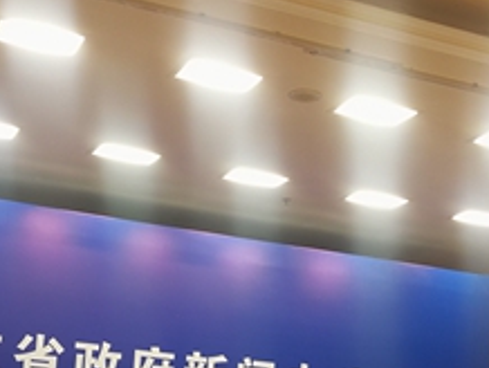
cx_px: 191
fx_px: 933
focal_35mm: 66
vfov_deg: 21.7
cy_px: 348
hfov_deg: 29.3
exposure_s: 1/50
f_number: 2.2
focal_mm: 3.95
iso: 125
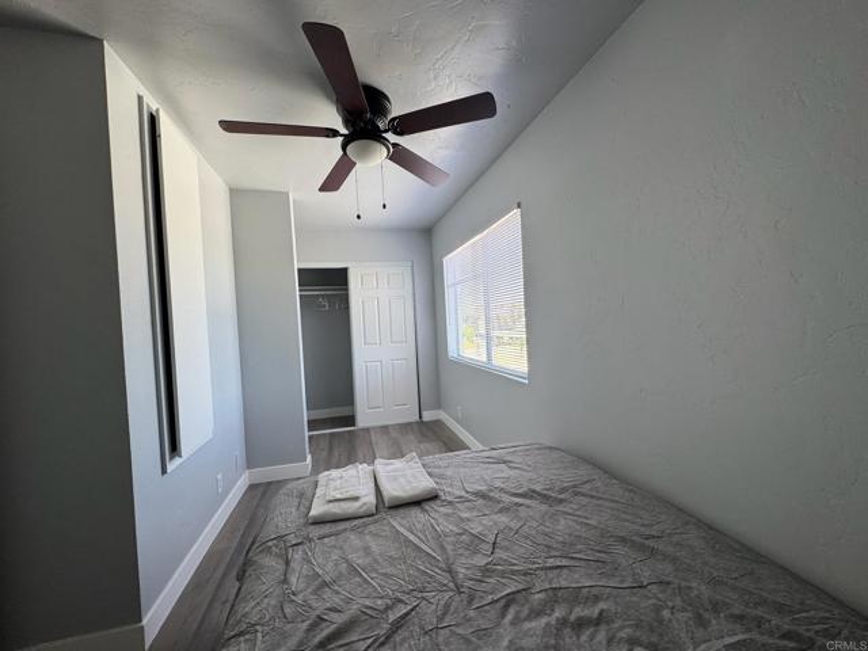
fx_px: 351
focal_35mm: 14
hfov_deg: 102.1
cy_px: 326
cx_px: 434
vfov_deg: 85.7
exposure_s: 1/99
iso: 64
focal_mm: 2.22
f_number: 2.2
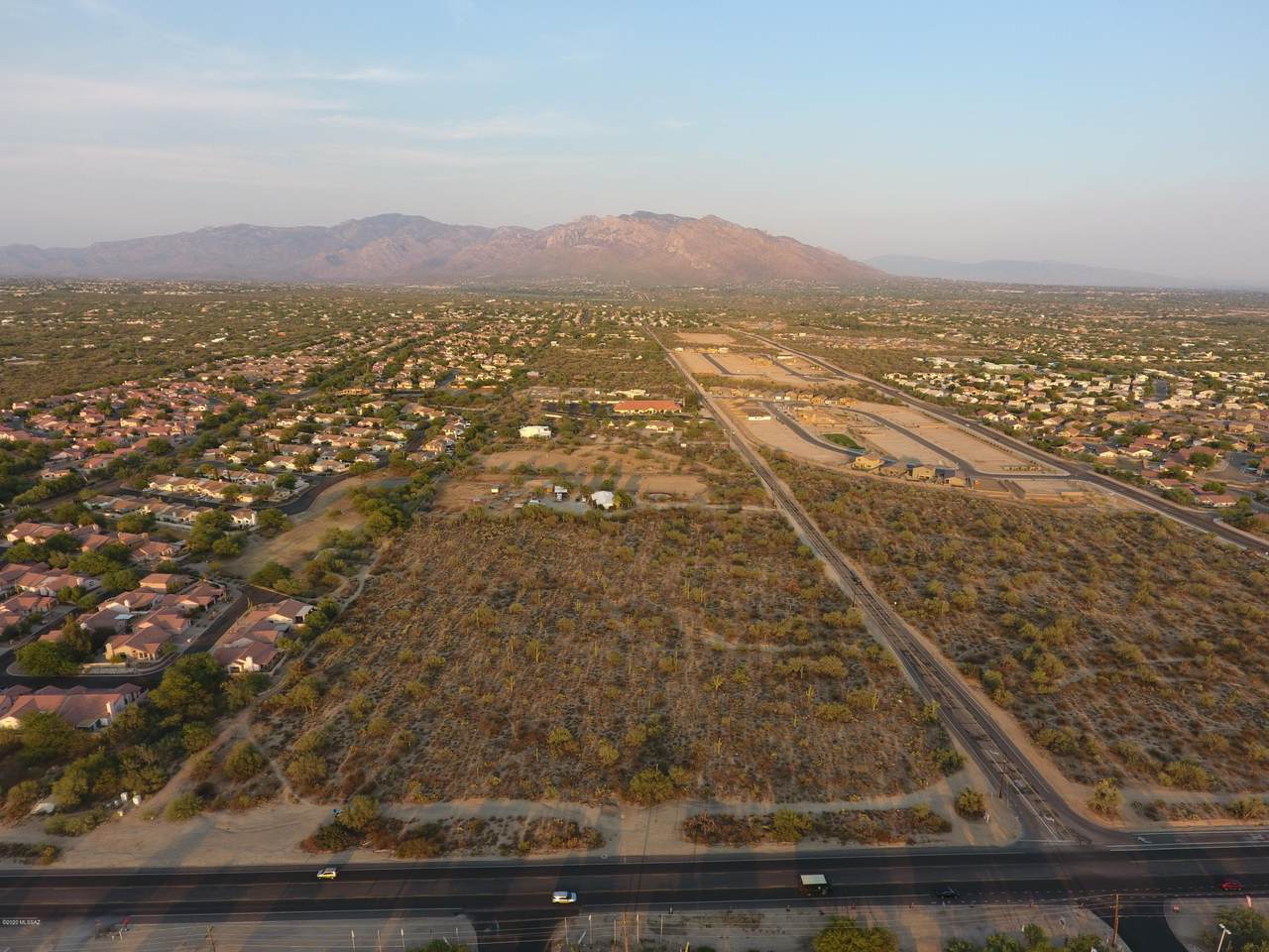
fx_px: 733
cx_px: 634
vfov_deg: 66.0
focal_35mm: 20
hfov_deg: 81.7
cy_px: 476
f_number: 2.8
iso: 100
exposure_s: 1/256
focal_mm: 3.61
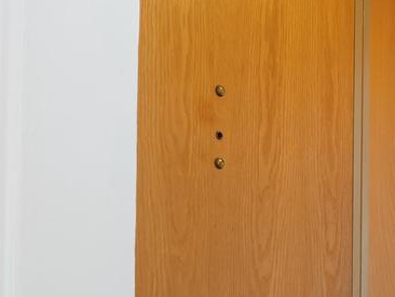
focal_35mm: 68
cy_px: 292
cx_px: 546
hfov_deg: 24.1
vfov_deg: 21.0
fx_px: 776
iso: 200
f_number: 9
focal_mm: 12
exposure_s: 1/5
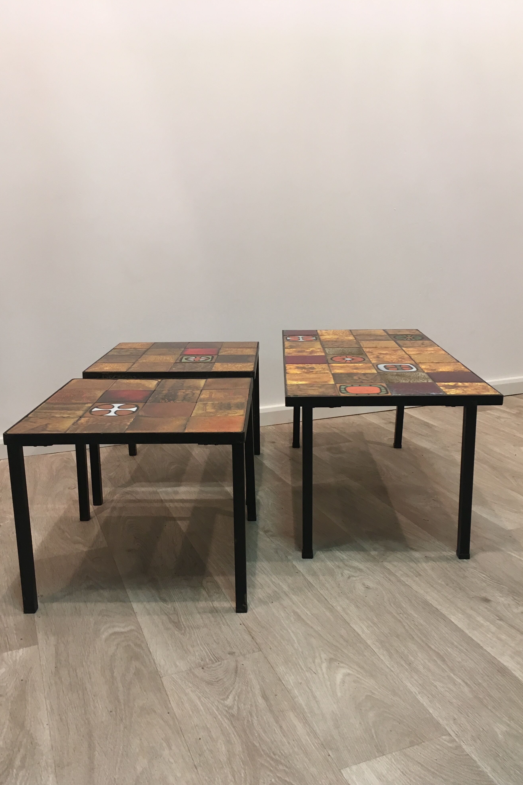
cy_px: 401
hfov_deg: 42.3
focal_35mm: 31
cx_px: 260
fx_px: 676
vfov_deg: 60.3
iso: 100
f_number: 2.2
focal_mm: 4.15
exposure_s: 1/33
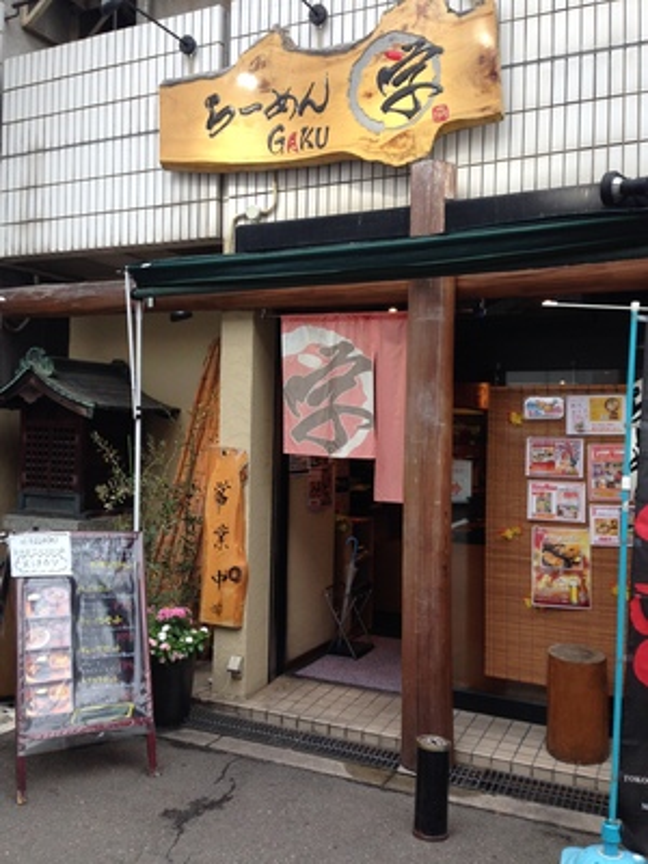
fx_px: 824
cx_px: 324
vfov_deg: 55.4
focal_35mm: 33
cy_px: 432
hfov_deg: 42.9
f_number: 2.4
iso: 80
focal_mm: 4.12
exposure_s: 1/120
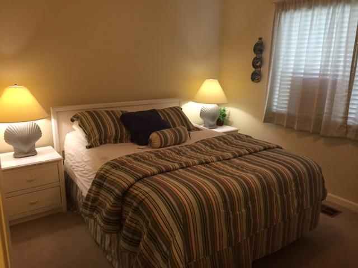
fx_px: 300
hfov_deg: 61.7
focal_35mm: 29
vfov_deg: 48.2
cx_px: 179
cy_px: 134
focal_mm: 4.15
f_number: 2.2
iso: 160
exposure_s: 1/30
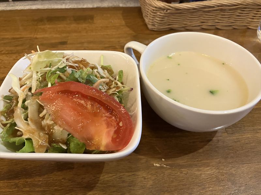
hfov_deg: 63.4
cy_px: 98
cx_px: 130
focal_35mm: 28
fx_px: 211
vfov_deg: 49.7
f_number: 1.8
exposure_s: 1/40
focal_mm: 3.99
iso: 320
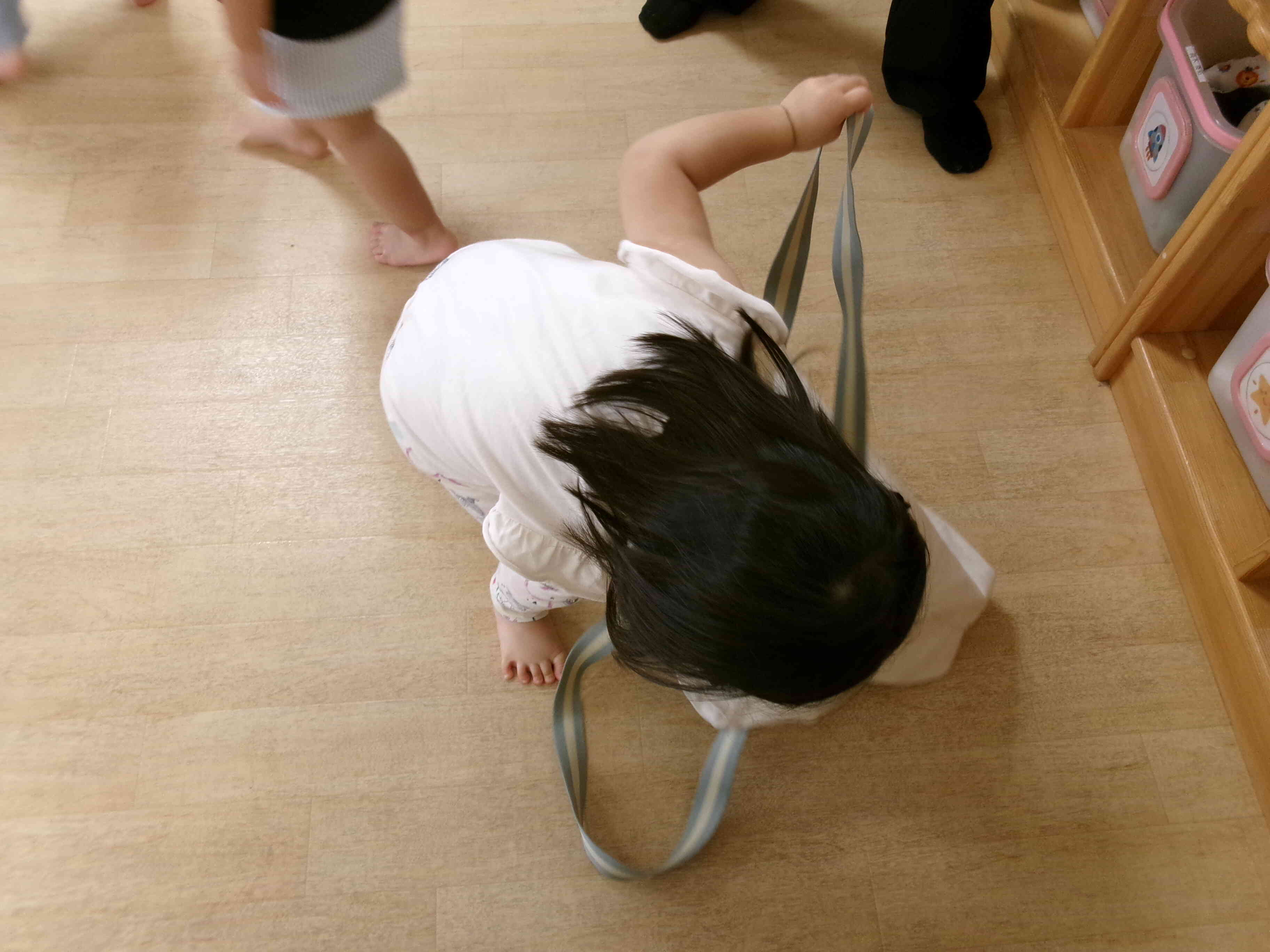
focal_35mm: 28
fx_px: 1027
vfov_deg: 49.7
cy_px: 476
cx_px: 635
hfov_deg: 63.4
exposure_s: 1/34
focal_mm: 5.1
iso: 210
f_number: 3.9
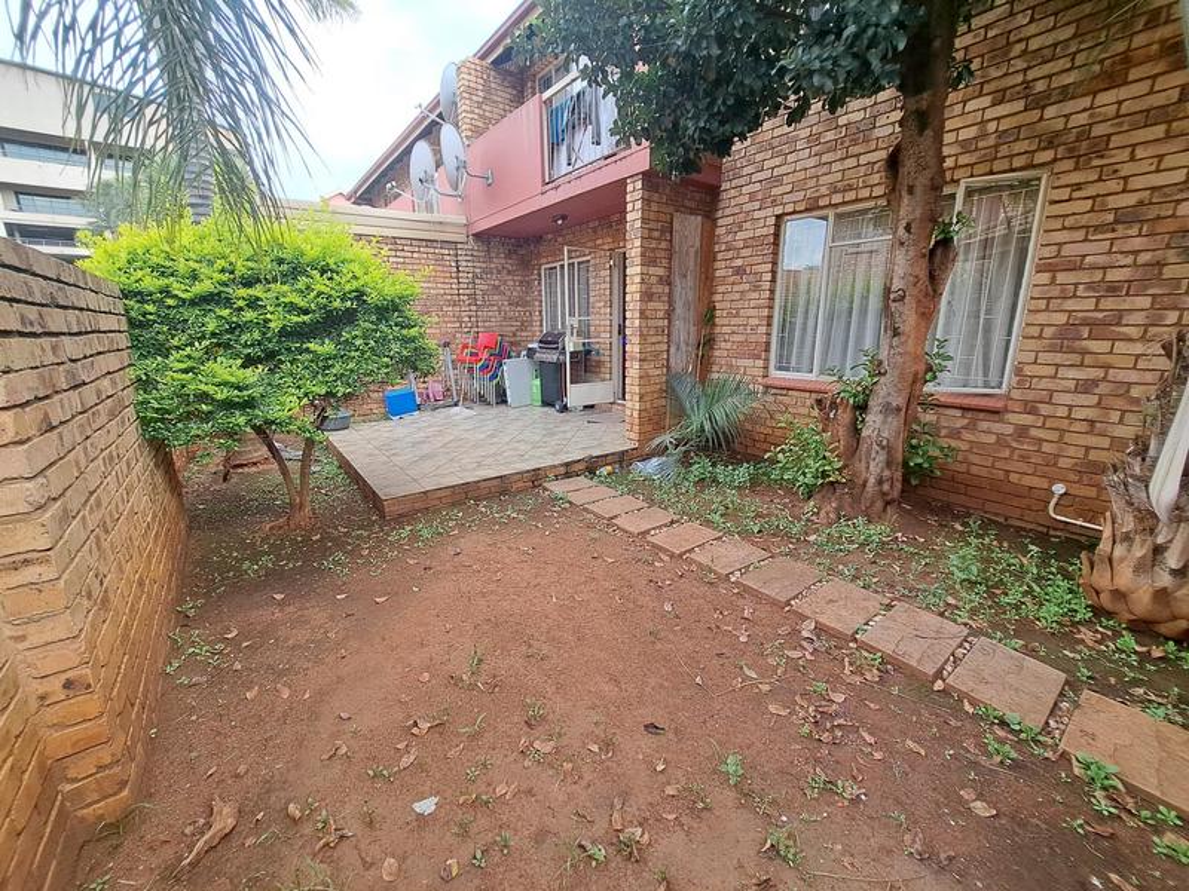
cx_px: 594
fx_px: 447
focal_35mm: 13
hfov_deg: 106.2
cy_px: 446
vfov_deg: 89.9
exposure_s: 1/100
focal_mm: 1.74
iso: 64
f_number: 2.2
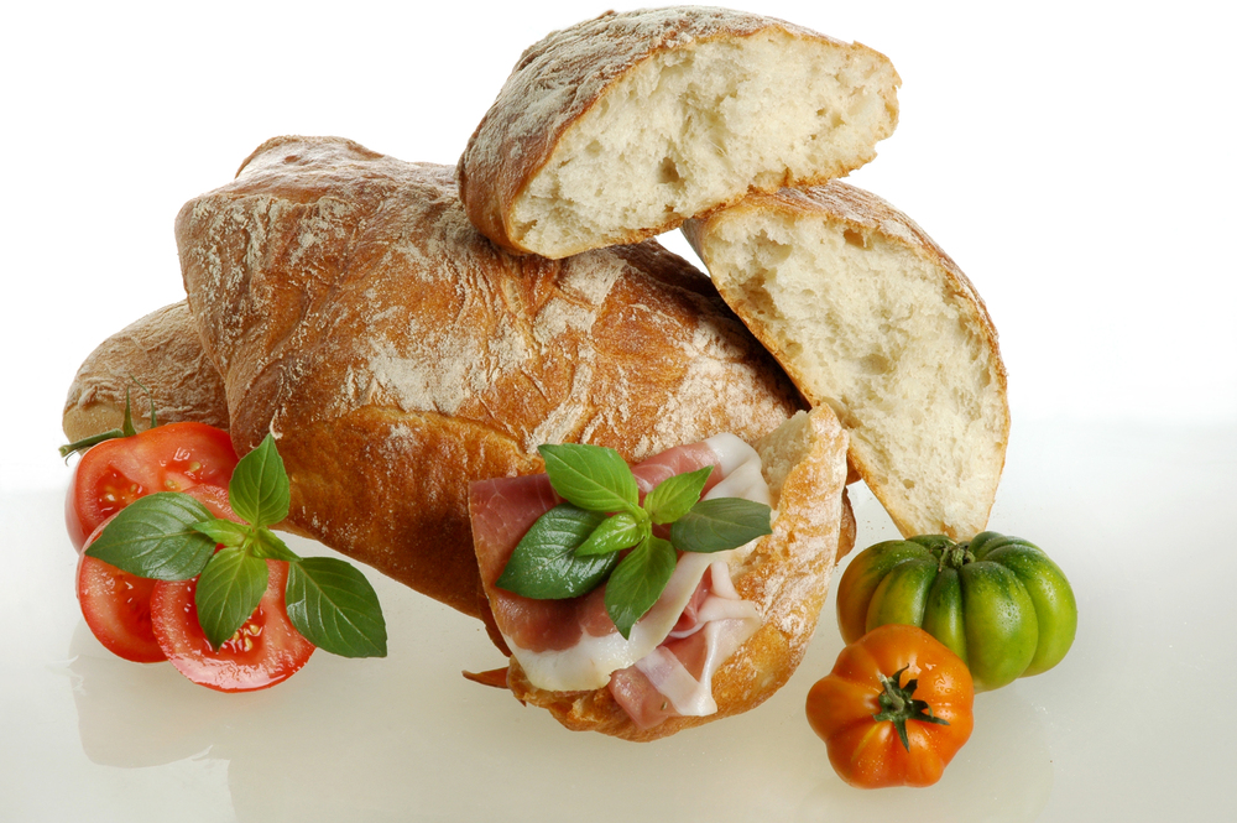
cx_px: 618
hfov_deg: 20.9
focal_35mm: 98
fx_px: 3347
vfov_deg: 14.0
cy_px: 412
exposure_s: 1/60
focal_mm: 65
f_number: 22
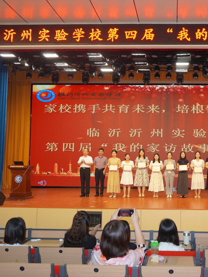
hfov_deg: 34.8
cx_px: 168
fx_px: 320
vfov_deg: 46.8
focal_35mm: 40
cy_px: 138
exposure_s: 1/160
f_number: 4
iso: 640
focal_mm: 18
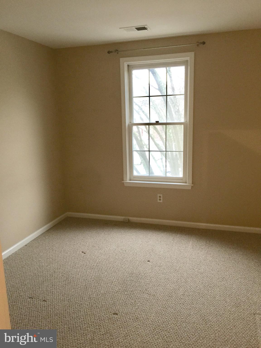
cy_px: 174
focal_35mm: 29
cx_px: 130
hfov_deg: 48.2
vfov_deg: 61.7
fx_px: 292
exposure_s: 1/17
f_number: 2.2
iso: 50
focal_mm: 4.15
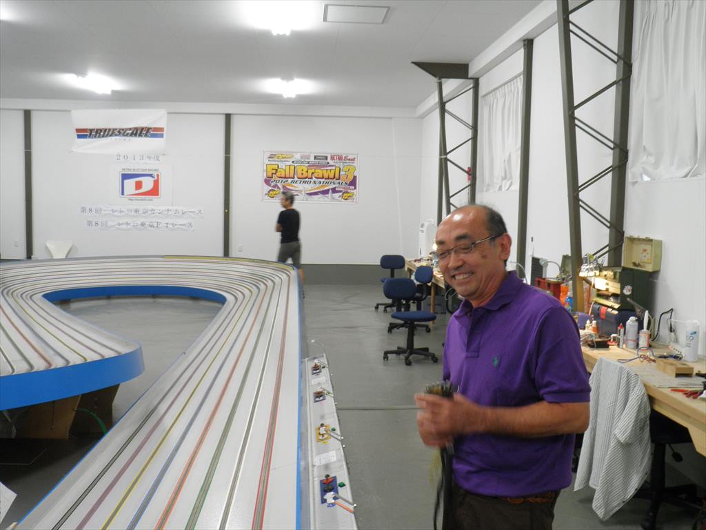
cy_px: 265
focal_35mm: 34
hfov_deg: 54.0
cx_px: 353
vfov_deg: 41.8
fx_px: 693
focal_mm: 6.1
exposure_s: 1/15
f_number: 3.5
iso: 200
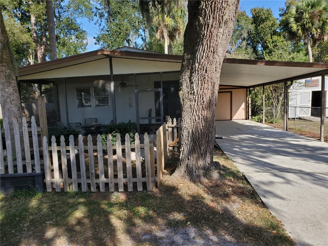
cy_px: 123
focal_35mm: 26
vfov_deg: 53.1
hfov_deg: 67.3
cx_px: 164
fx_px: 246
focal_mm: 4.3
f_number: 2.4
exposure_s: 1/712
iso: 50
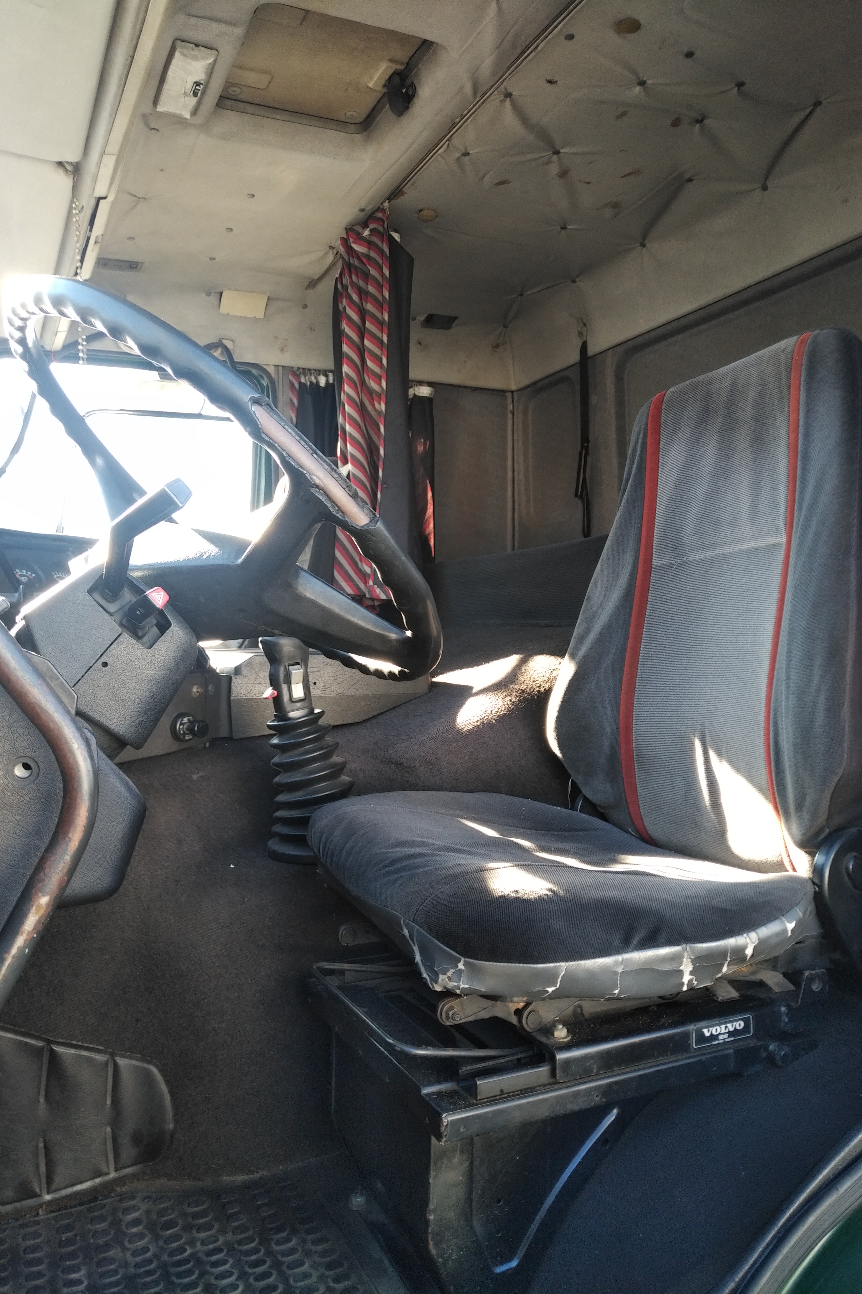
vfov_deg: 71.5
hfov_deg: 51.3
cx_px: 431
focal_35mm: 25
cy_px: 647
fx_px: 898
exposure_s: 1/60
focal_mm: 4.52
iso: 103
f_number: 2
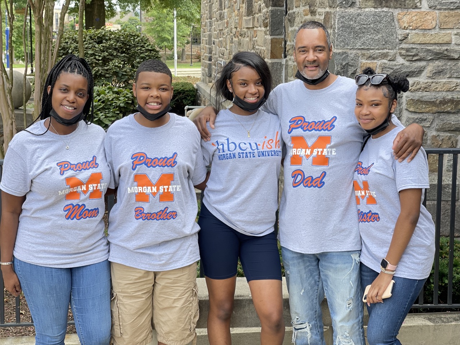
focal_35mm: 64
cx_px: 230
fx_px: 850
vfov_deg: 22.9
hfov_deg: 30.3
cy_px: 172
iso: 25
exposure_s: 1/121
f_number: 2.2
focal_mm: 7.5
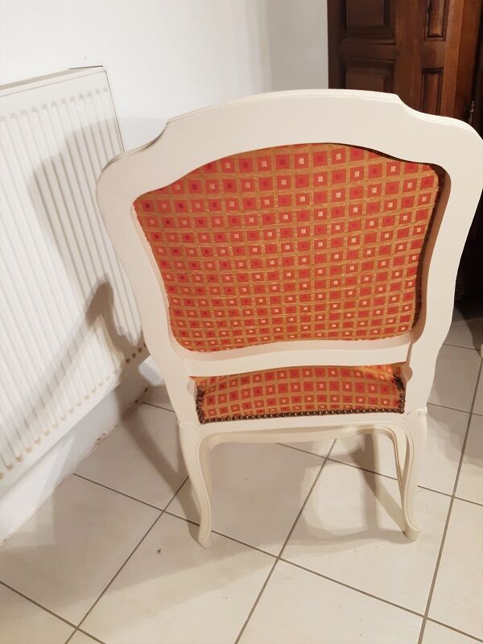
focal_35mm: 26
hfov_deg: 53.1
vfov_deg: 67.3
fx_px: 484
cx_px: 242
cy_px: 322
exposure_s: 1/50
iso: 80
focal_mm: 3.93
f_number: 1.7
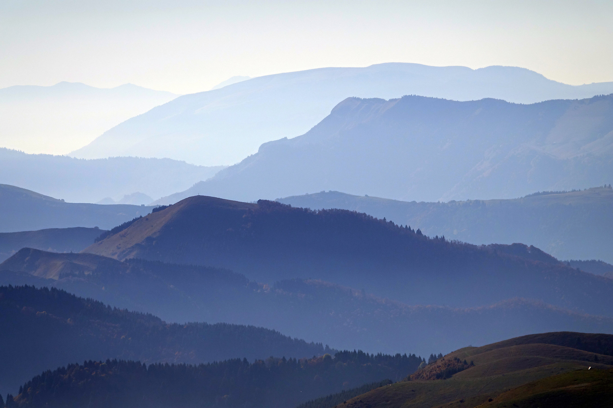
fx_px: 9433
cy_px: 204
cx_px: 306
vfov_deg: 2.5
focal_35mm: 554
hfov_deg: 3.7
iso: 100
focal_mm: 203.2
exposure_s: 1/1000
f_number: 5.6
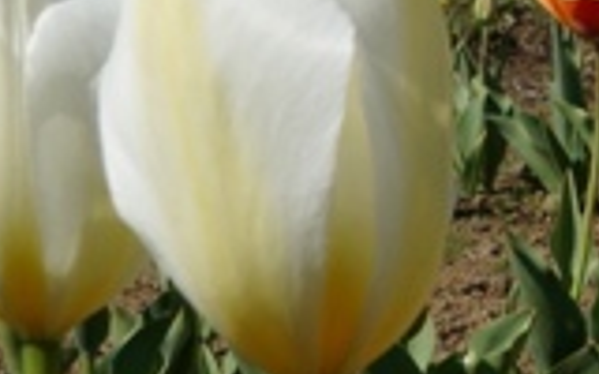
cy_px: -163
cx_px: 1149
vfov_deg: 5.7
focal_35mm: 229
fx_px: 3738
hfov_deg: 8.7
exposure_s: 1/200
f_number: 20
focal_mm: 30
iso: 200
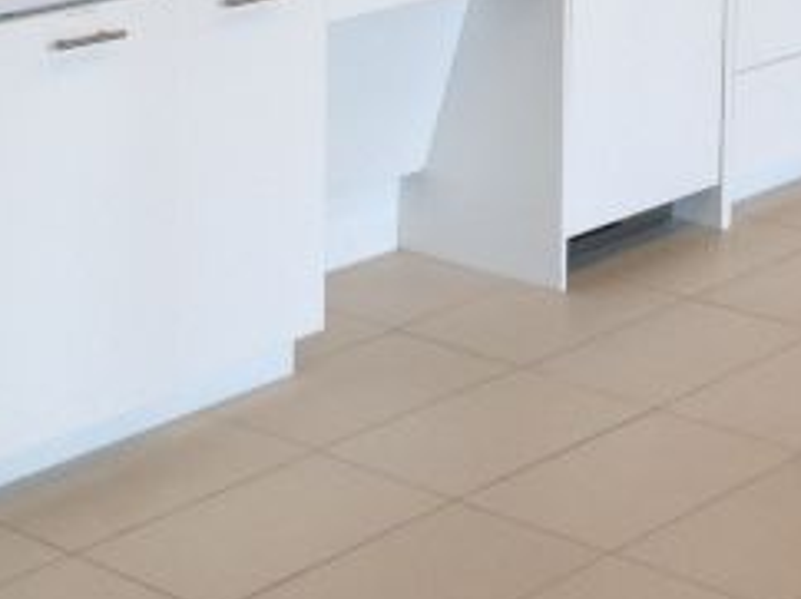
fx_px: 2682
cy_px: -185
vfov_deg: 12.4
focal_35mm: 116
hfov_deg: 16.8
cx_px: 98
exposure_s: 1/60
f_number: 2.4
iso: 64
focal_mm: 4.28
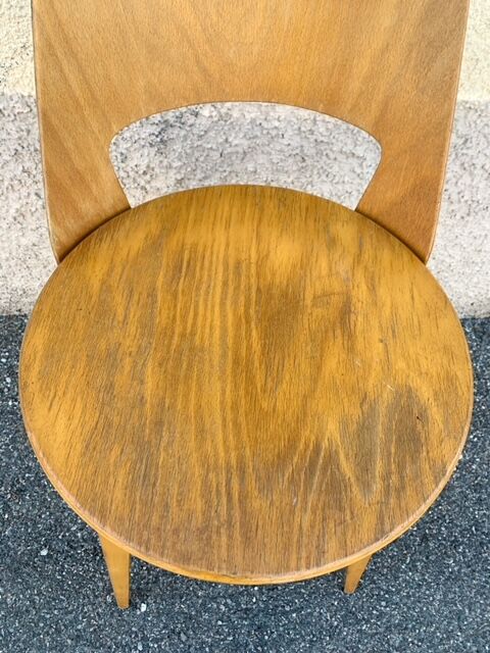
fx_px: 491
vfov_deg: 67.3
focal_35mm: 26
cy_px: 326
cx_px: 245
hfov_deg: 53.1
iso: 25
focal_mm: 4.25
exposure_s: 1/126
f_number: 1.8
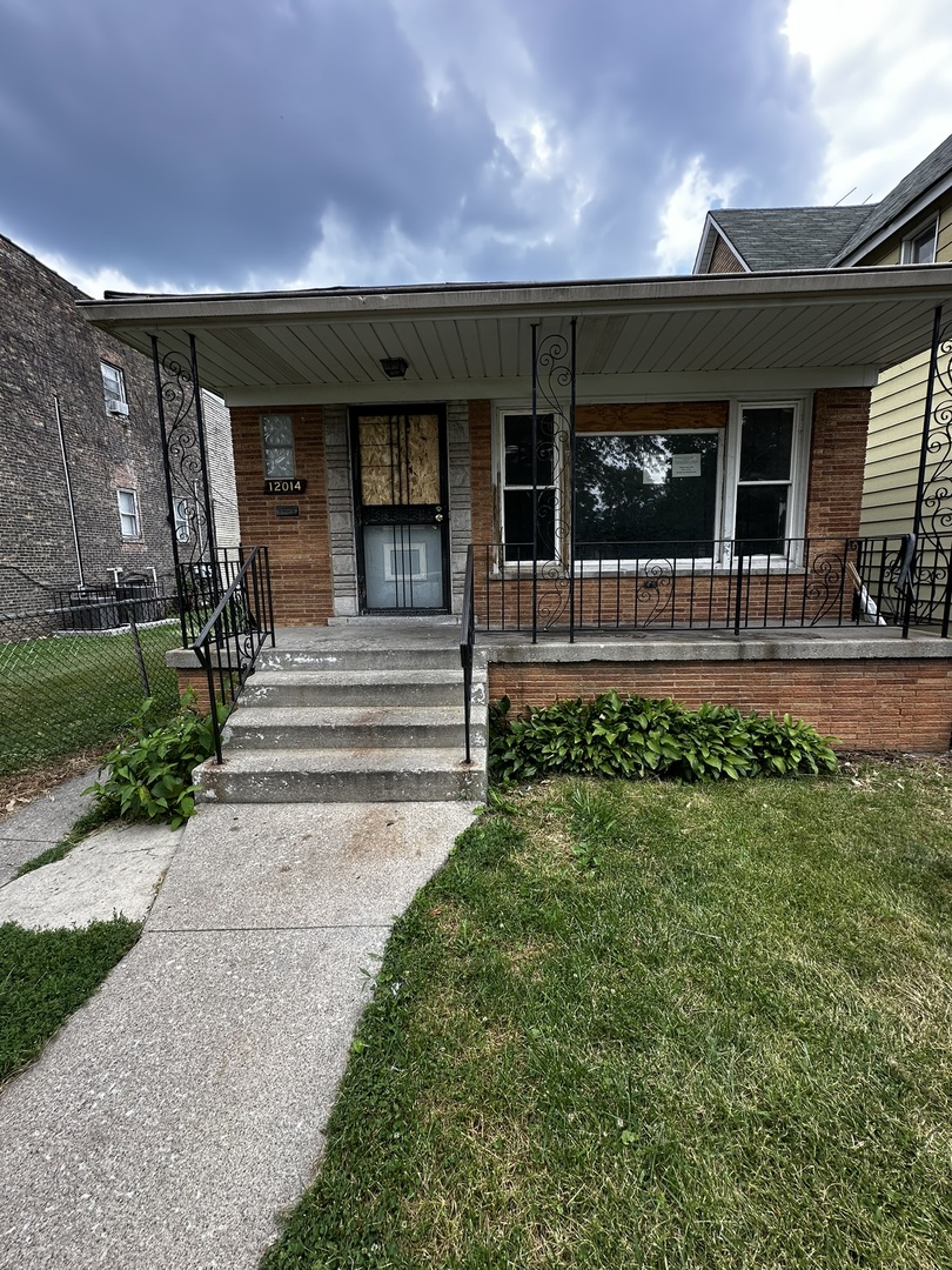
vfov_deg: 102.1
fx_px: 513
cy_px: 635
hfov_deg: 85.7
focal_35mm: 14
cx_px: 476
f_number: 2.2
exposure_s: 1/321
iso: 40
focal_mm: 2.22
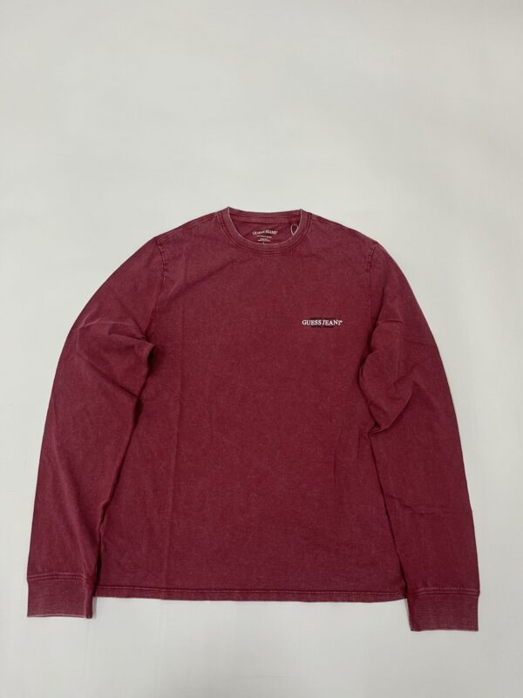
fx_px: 524
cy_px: 349
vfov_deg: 67.3
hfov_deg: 53.1
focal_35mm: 26
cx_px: 262
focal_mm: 5.1
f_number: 1.6
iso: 80
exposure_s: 1/50
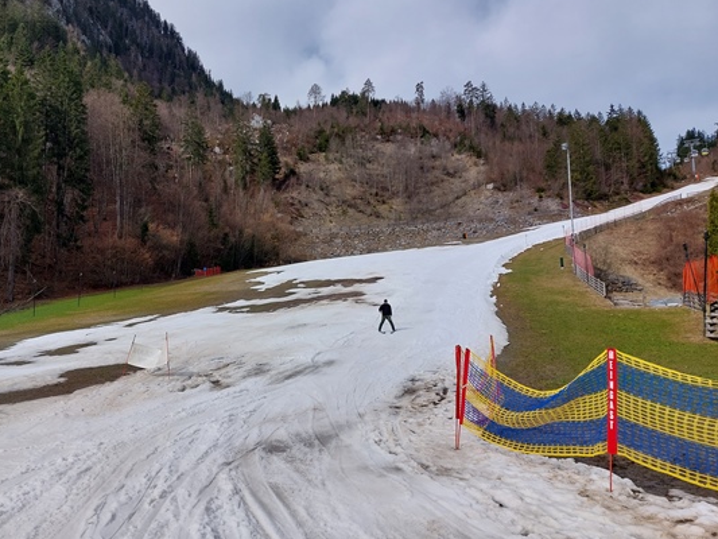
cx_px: 295
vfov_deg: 46.8
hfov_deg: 59.6
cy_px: 287
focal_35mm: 30
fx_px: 622
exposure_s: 1/1394
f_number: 1.8
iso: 25
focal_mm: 5.23
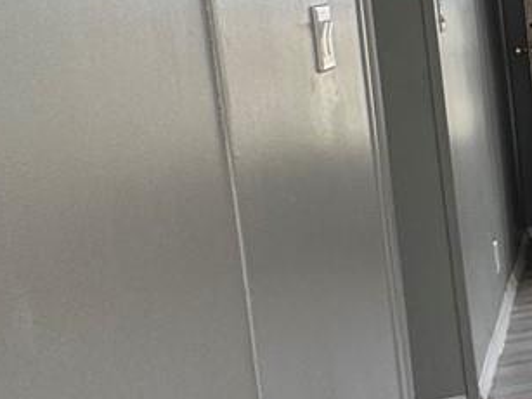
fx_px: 1121
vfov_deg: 19.9
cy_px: 80
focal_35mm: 73
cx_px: 1253
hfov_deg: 15.4
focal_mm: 2.22
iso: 50
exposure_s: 1/99
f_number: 2.2
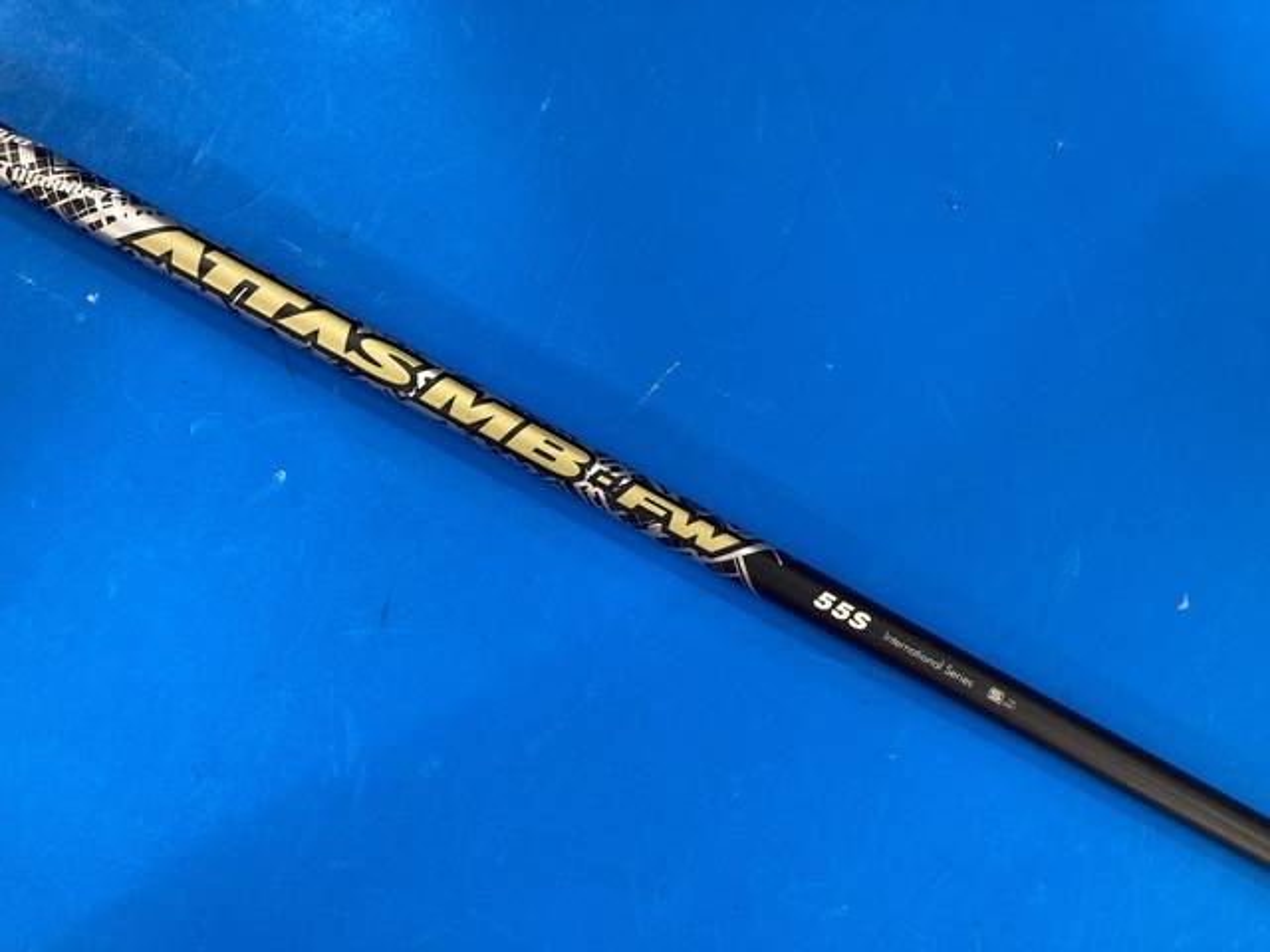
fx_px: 1027
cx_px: 635
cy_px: 476
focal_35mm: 28
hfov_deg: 63.4
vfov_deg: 49.7
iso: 64
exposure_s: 1/50
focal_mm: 3.99
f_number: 1.8
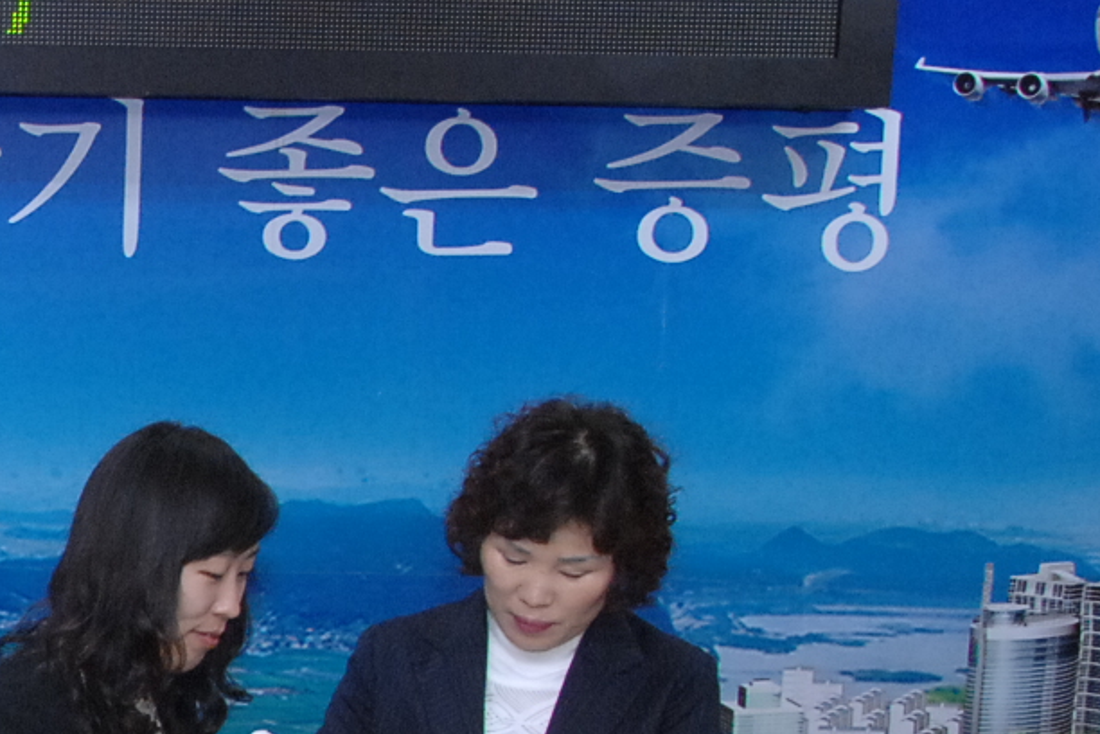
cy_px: 759
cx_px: -764
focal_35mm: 105
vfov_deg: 12.9
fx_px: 3208
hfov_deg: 16.8
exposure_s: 1/60
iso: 800
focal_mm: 20
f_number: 6.7
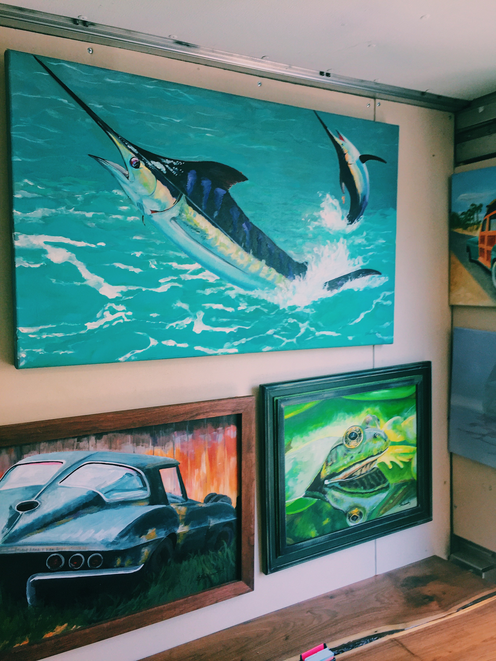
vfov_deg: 61.7
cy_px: 330
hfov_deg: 48.2
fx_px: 554
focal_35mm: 29
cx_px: 248
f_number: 2.2
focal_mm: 4.15
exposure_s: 1/120
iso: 40
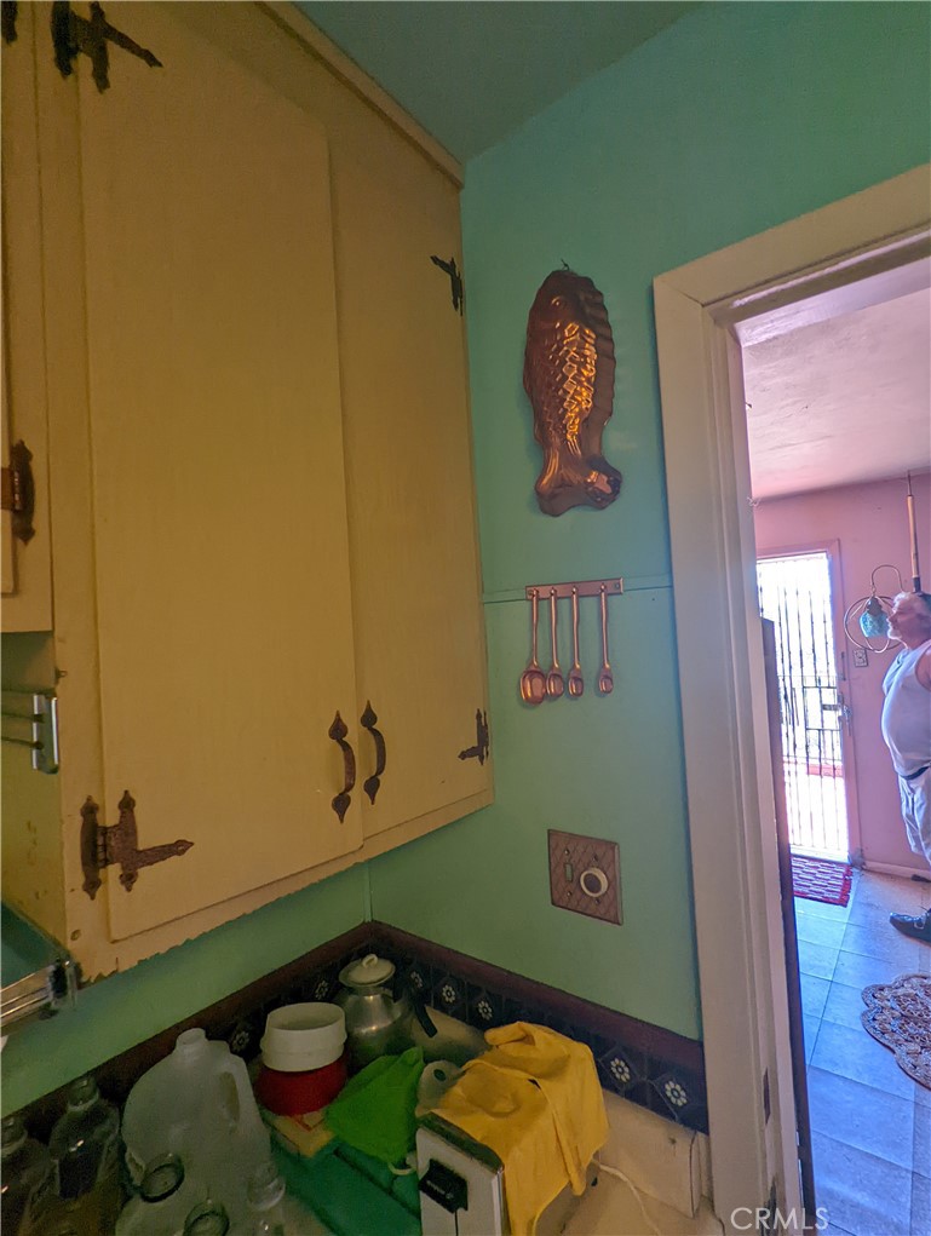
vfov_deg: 94.4
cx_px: 466
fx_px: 572
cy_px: 618
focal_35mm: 16
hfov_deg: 78.3
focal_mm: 2.35
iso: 130
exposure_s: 1/67.2
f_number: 2.2
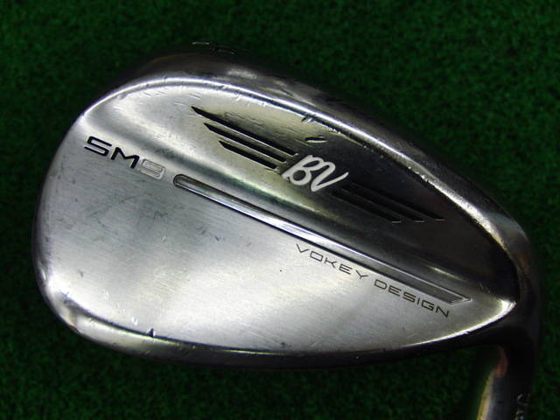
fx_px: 599
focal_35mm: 37
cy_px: 210
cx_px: 280
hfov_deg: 50.1
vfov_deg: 38.7
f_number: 3.6
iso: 125
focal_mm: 6.42
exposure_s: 1/80
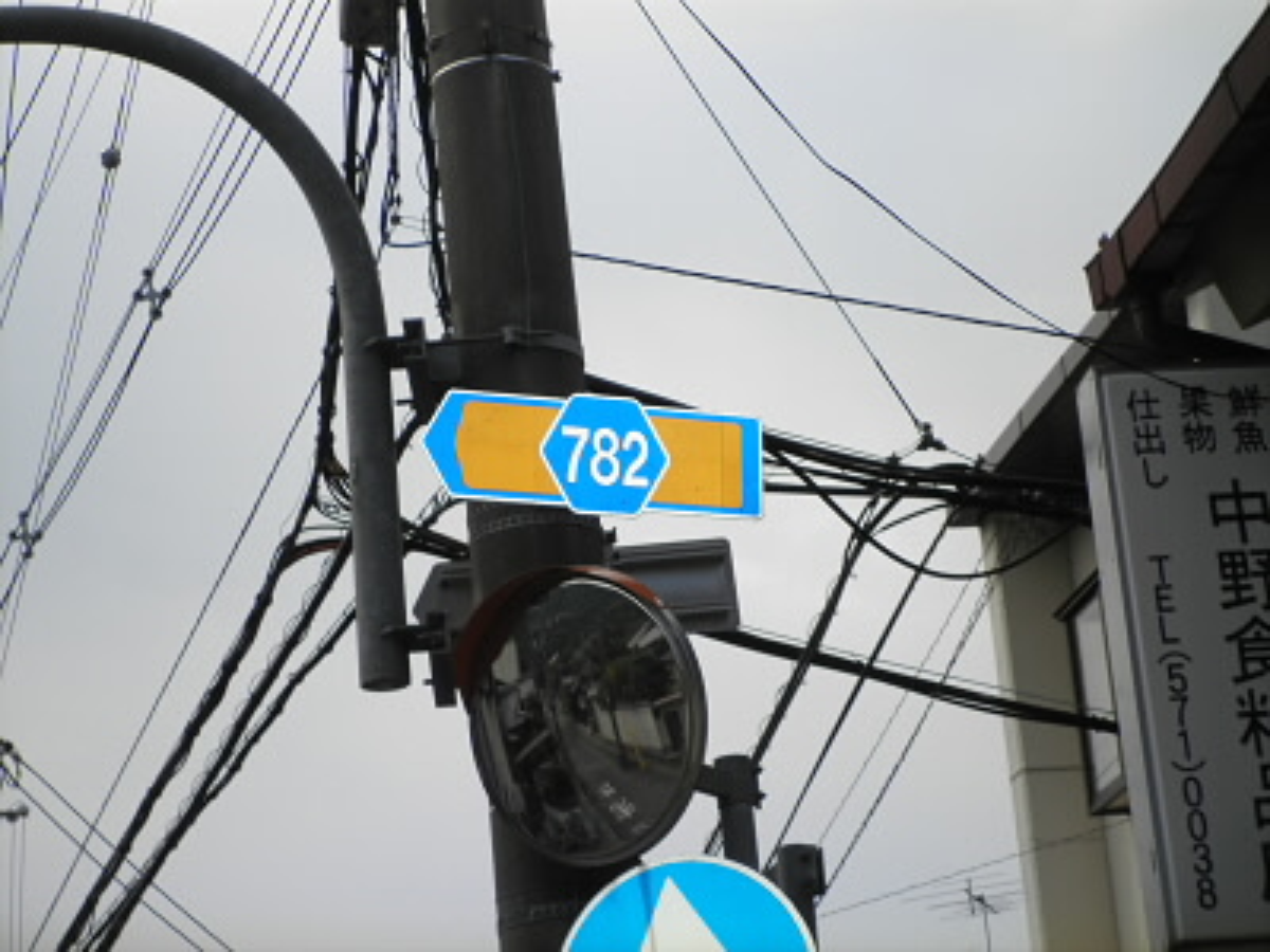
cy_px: 476
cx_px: 635
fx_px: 3962
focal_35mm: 108
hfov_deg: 18.2
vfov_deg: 13.7
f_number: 5.9
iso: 64
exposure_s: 1/320
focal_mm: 19.6
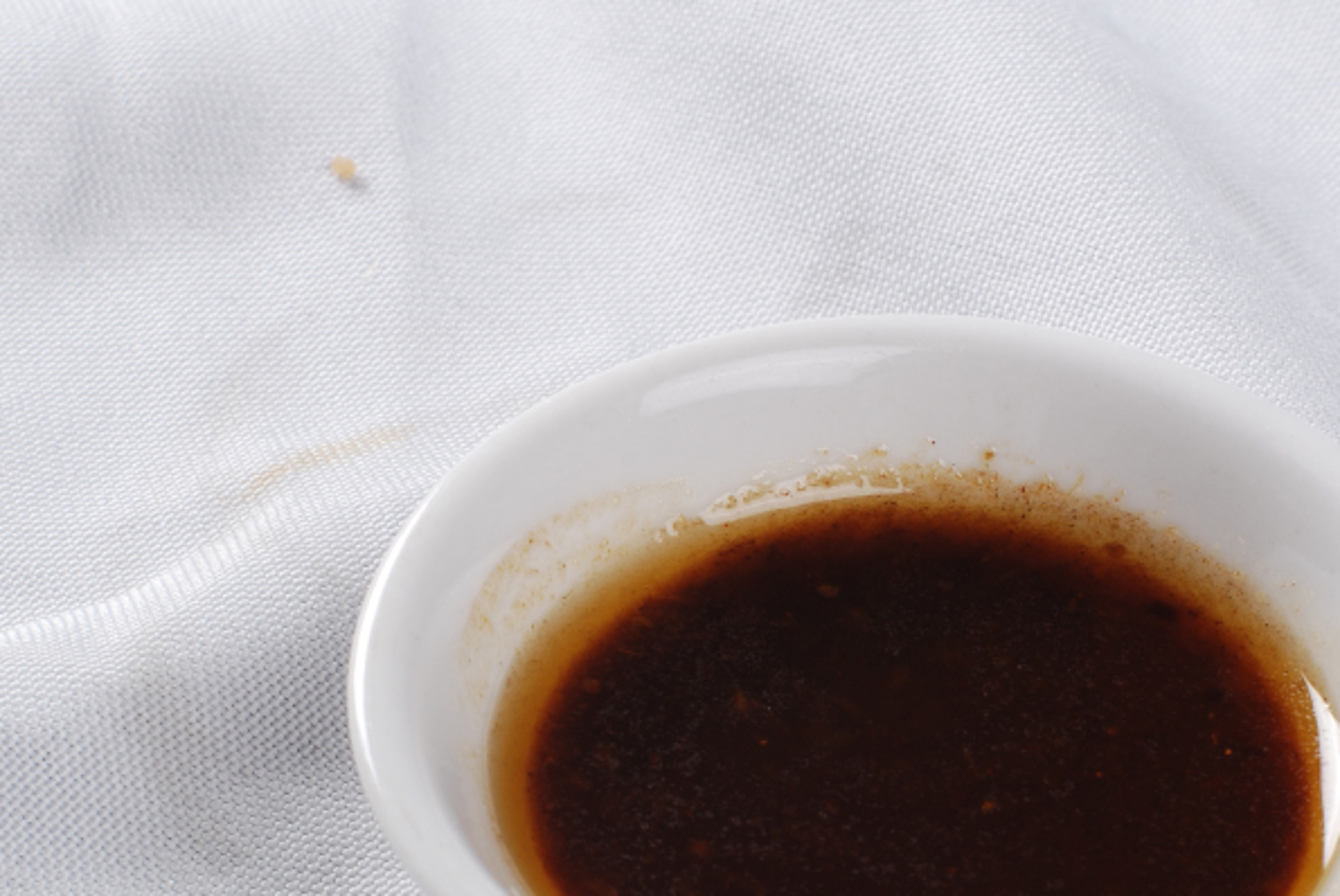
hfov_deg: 15.9
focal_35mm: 129
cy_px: 604
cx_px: 824
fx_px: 4806
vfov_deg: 10.6
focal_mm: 50
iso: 100
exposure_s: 1/160
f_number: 14
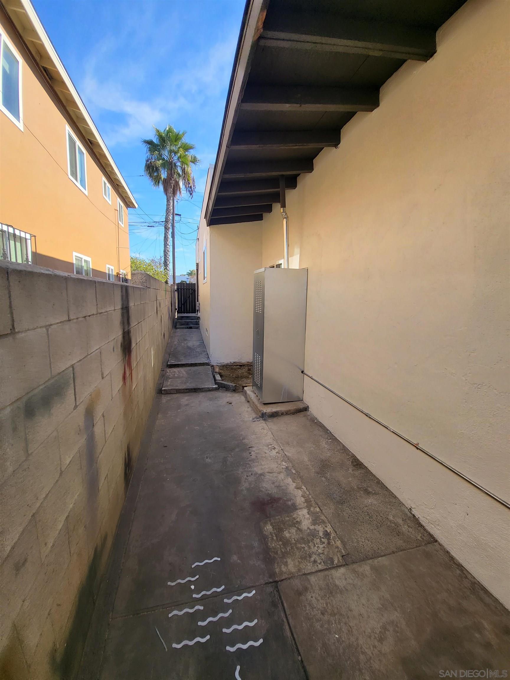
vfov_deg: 106.2
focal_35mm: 13
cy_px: 340
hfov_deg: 89.9
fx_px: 255
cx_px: 255
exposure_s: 1/388
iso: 32
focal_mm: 1.74
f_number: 2.2
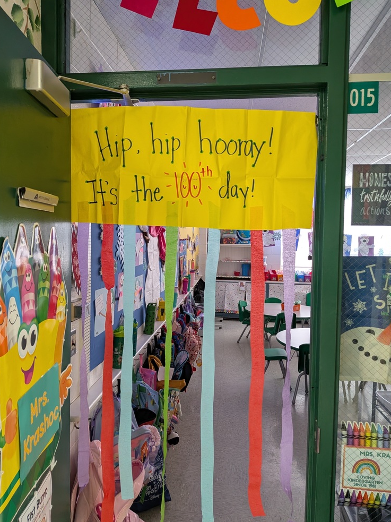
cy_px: 260
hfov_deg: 54.9
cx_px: 190
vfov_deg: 69.4
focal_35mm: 25
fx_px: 377
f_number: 1.7
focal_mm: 4.53
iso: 338
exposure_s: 1/60
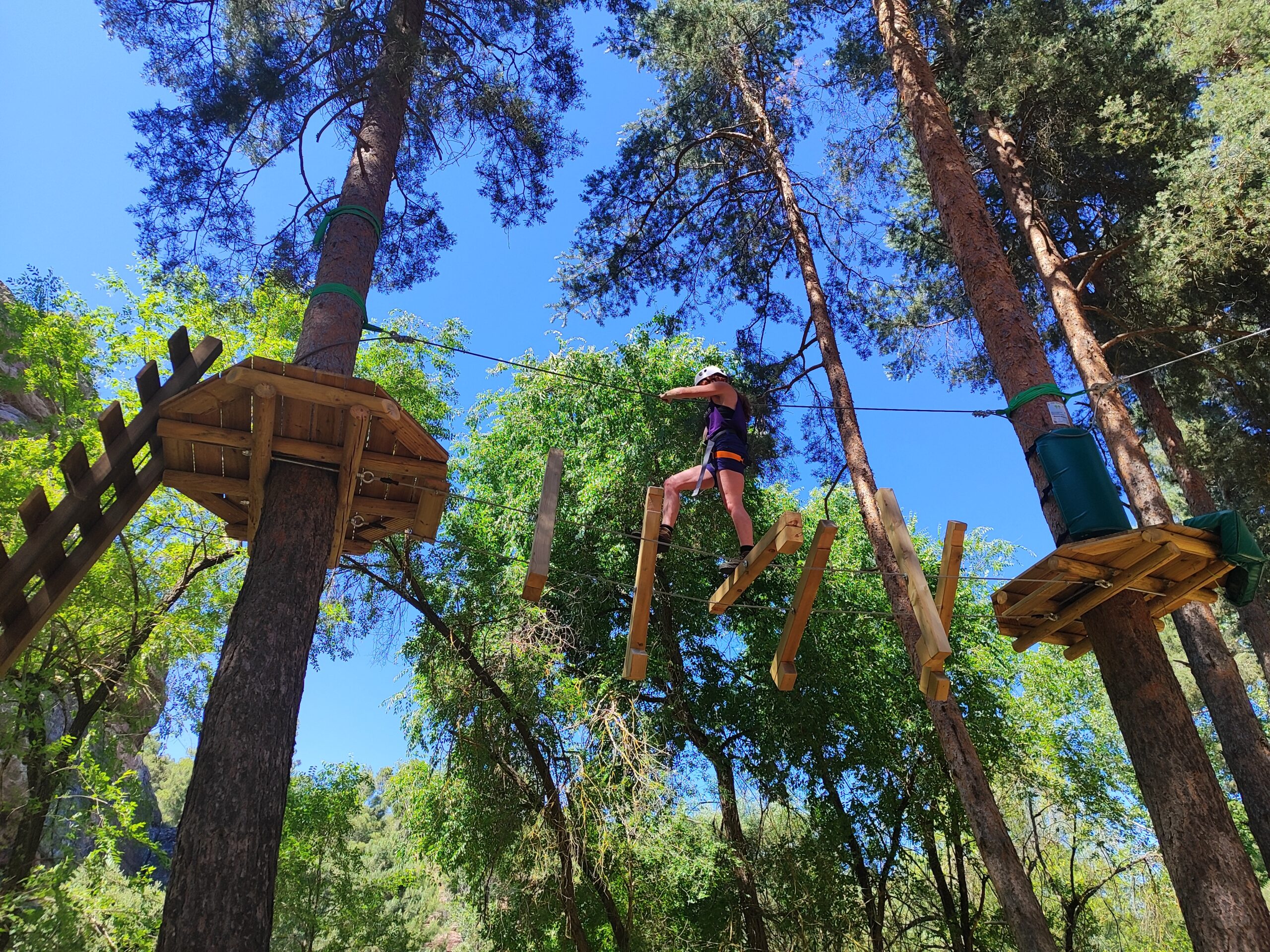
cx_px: 635
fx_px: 881
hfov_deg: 71.6
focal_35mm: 24
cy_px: 476
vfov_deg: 56.8
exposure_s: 1/256
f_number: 1.89
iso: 50
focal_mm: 5.89
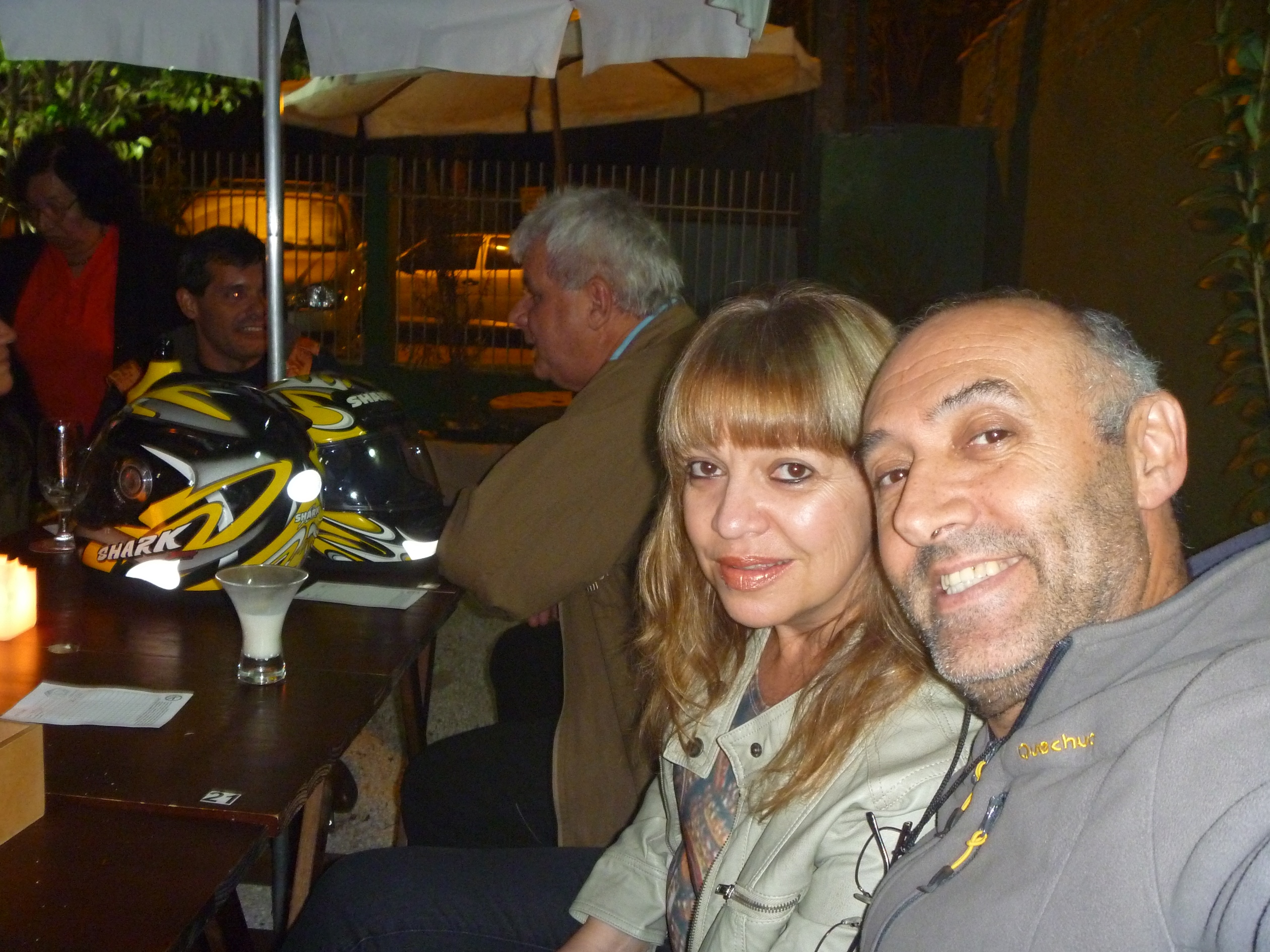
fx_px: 1284
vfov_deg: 40.7
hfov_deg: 52.6
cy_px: 476
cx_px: 635
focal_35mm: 35
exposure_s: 1/8
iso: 400
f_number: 3.5
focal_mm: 6.3
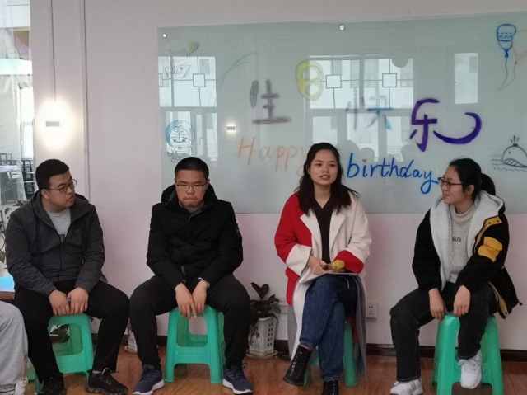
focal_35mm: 54
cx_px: 264
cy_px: 198
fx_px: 821
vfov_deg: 27.0
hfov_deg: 35.6
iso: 250
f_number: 1.8
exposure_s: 1/50
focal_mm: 4.75
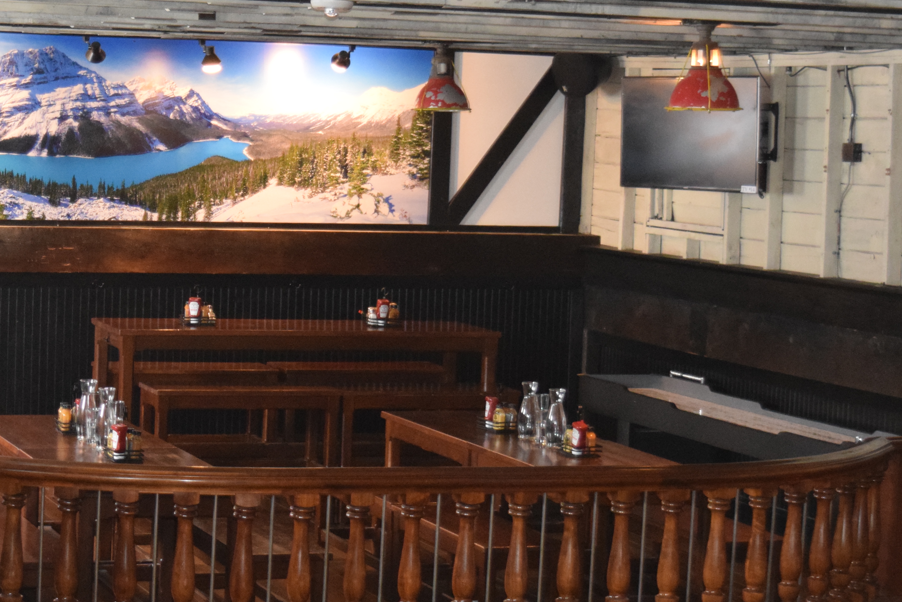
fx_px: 2352
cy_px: 299
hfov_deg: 21.6
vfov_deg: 14.6
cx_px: 259
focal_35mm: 94
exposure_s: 1/60
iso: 3200
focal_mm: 35
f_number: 4.5
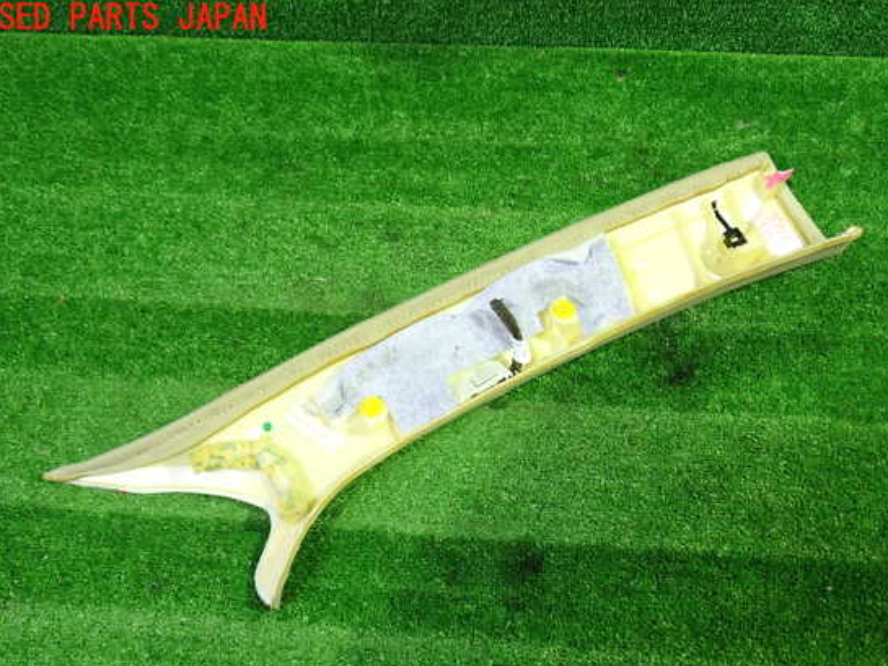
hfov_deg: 55.3
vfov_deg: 42.9
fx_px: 847
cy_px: 365
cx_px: 459
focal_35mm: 33
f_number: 2.3
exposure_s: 1/30
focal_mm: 5.4
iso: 500
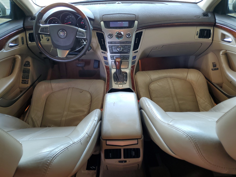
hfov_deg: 67.3
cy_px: 88
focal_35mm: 26
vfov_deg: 53.1
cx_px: 118
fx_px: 177
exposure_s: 1/60.2
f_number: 1.5
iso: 50
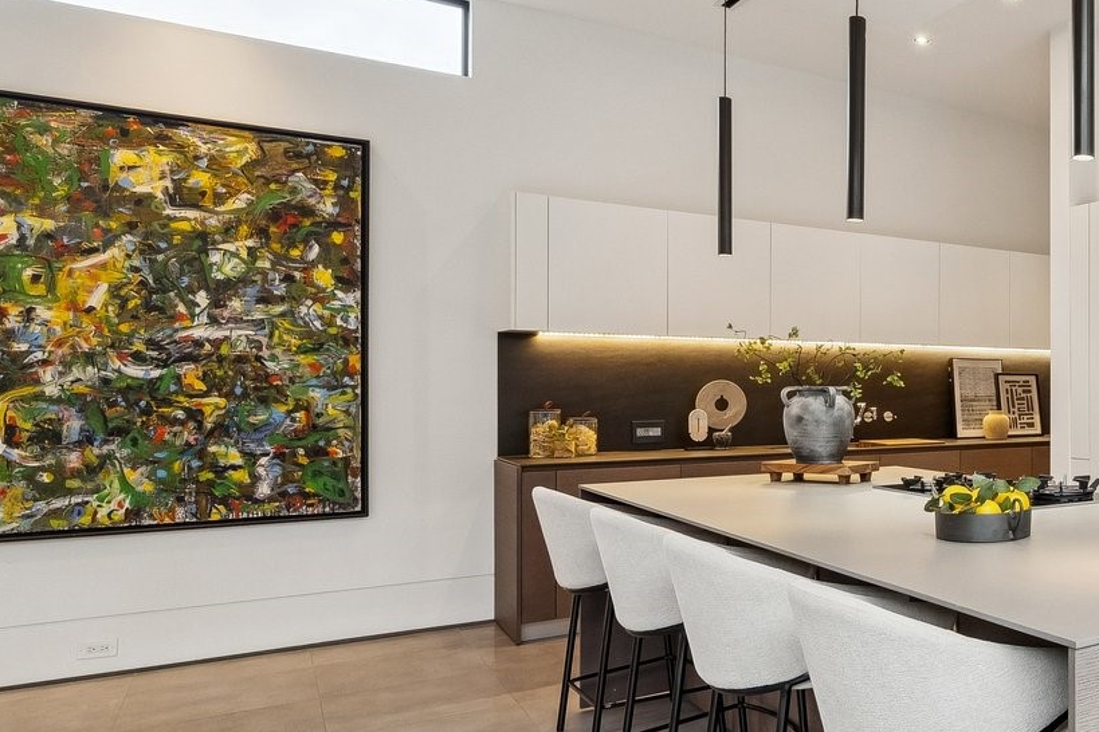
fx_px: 916
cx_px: 1131
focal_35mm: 30
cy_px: 392
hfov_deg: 49.0
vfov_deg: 43.6
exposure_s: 1/15
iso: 640
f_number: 8
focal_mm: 12
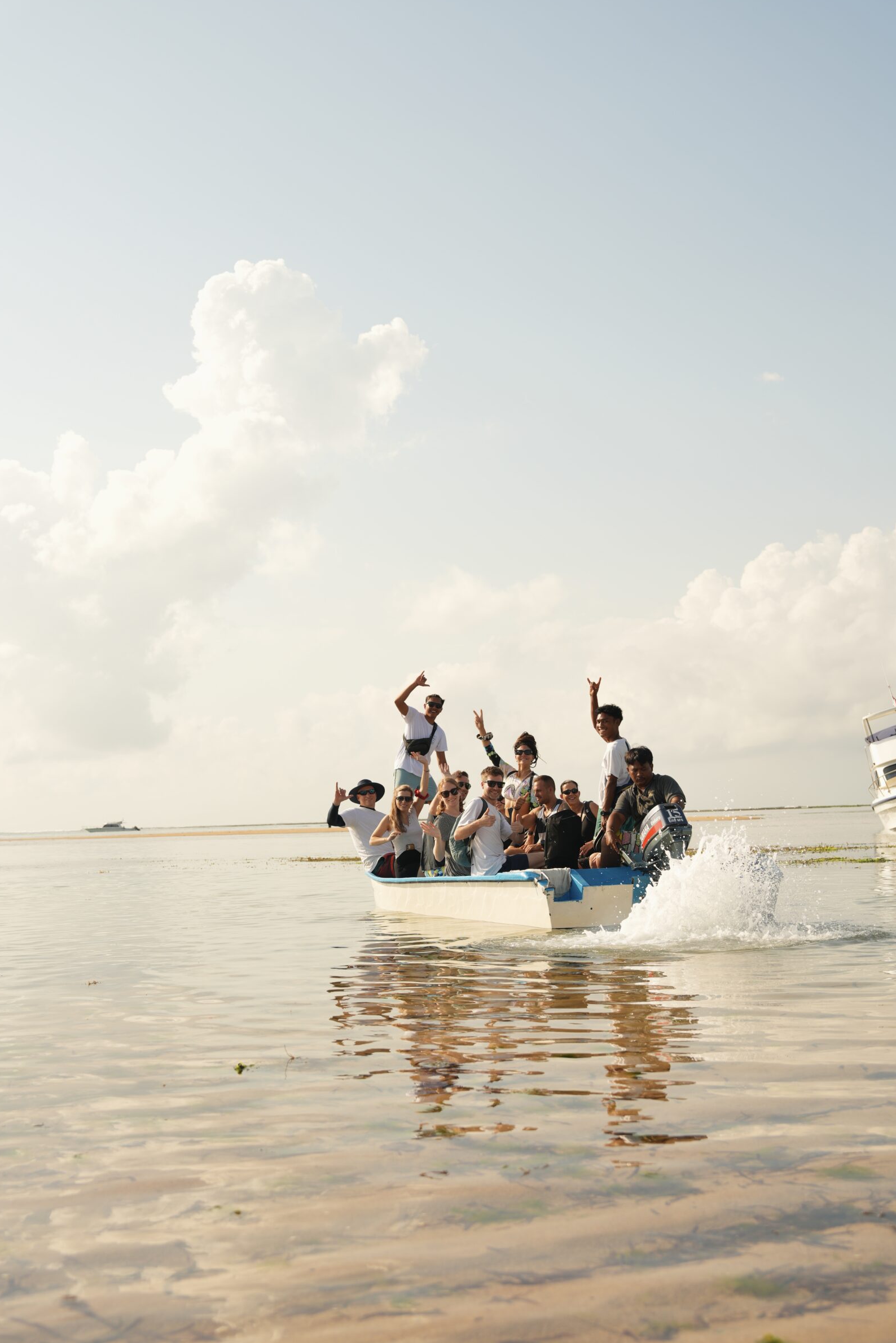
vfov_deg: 45.4
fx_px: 1605
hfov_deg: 31.2
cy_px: 670
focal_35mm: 43
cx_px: 467
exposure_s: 1/800
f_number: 4
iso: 100
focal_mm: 40
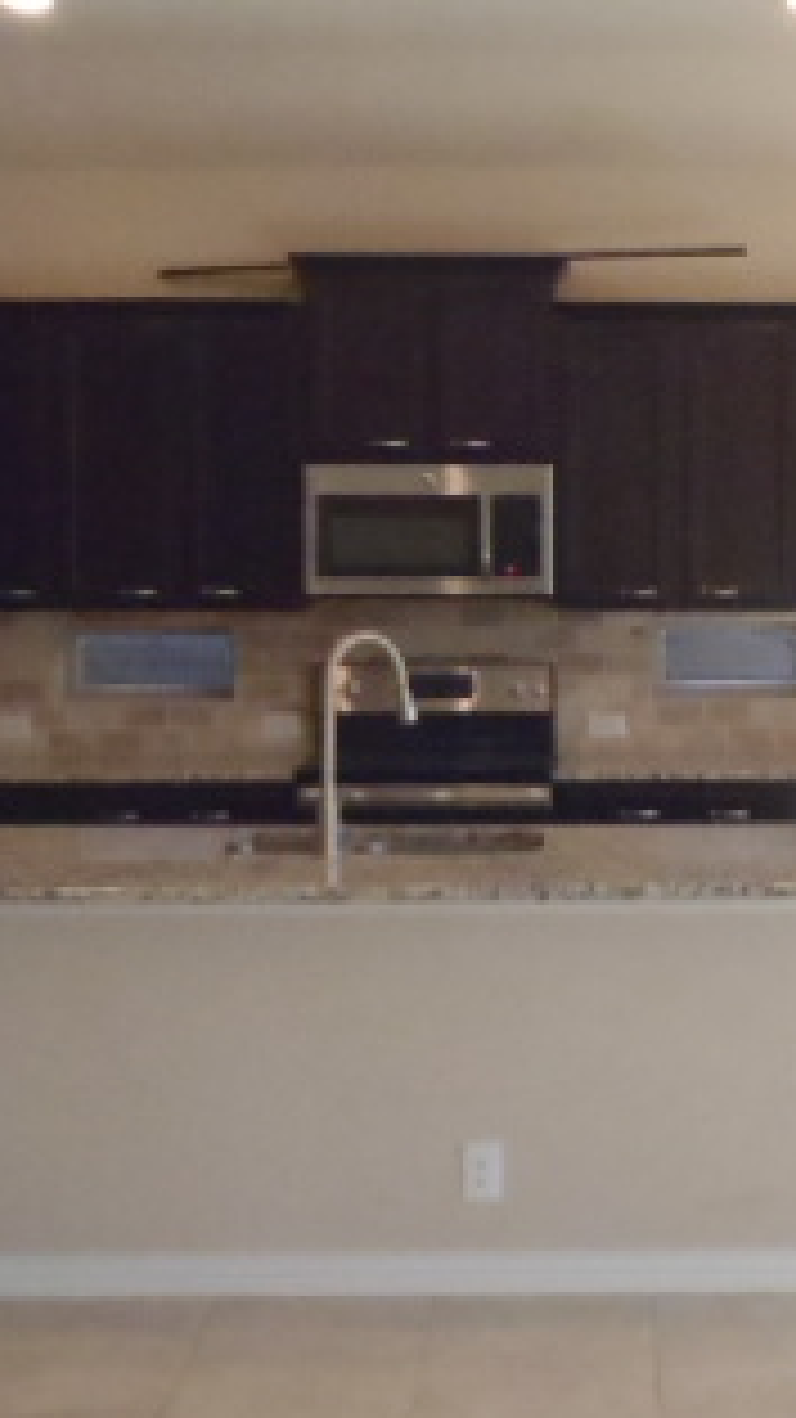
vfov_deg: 33.8
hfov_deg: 19.1
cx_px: 702
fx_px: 2328
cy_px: 648
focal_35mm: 62
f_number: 3.9
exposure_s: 1/200
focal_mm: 5
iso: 800
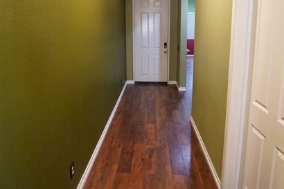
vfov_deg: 50.0
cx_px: 144
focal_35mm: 25
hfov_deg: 71.5
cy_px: 58
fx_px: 197
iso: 1600
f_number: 4
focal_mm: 16
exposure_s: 1/25
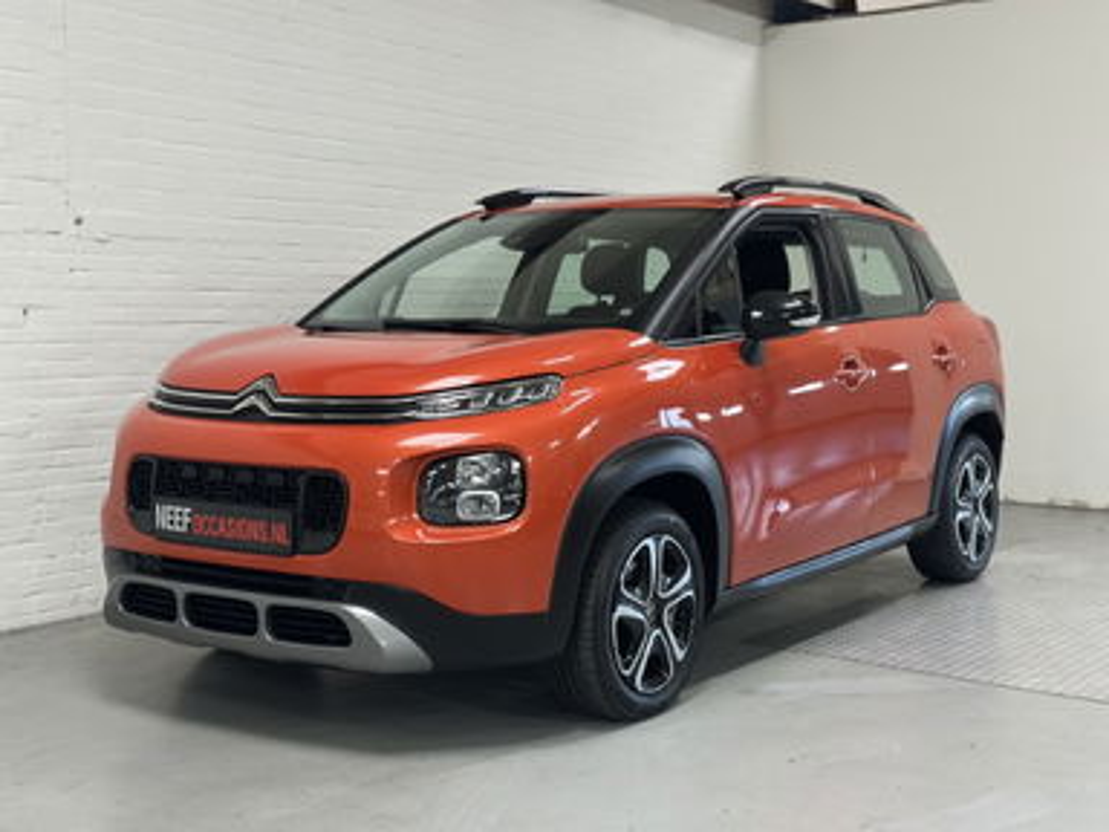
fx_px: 1538
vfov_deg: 30.3
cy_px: 416
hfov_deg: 39.7
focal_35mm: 48
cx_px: 554
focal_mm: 6.86
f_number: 1.78
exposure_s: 1/50
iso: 200
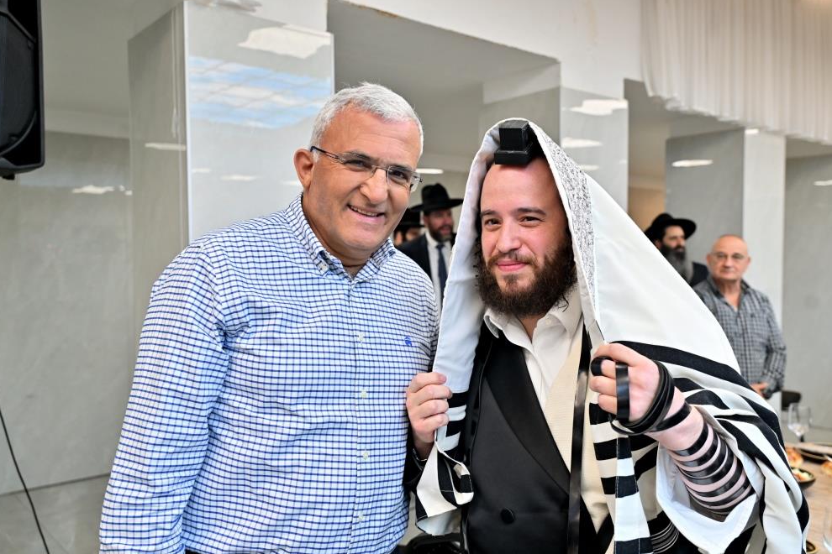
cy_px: 283
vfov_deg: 43.6
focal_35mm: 30
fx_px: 693
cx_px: 424
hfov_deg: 61.9
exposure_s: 1/250
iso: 500
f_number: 4
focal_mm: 29
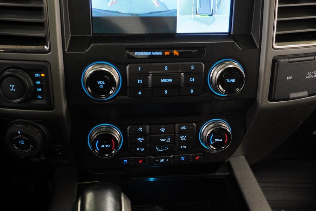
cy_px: 106
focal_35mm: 36
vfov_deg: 36.9
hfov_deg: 53.1
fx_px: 316
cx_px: 158
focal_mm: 24
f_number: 4.5
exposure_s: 1/40
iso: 1600
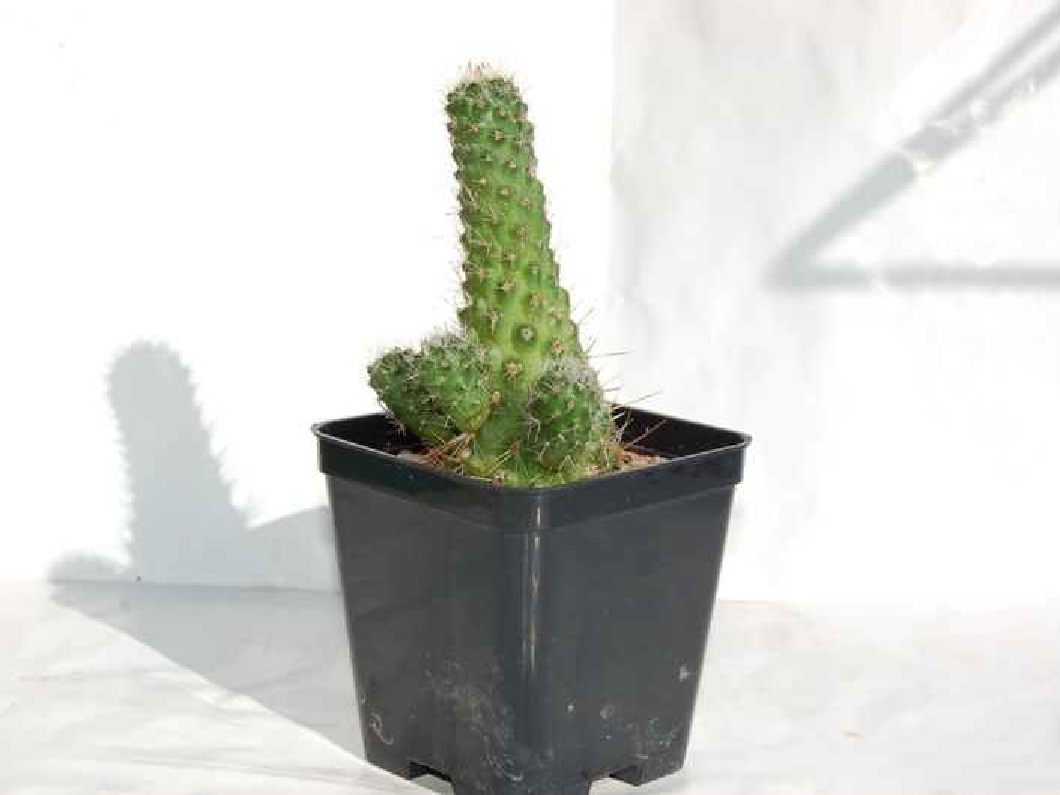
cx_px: 528
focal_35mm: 74
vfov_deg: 20.0
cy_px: 397
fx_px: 2252
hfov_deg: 26.5
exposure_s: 1/500
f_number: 11
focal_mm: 45
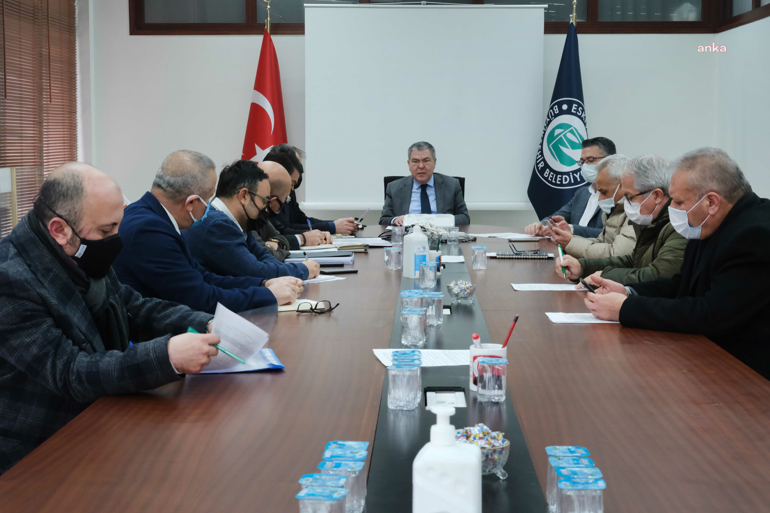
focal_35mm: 56
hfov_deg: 35.6
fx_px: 1198
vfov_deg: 24.2
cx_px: 385
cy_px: 256
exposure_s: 1/15
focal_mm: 37.6
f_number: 13
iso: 3200
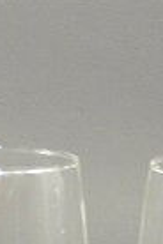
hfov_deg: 5.3
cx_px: 96
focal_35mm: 257
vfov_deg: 7.6
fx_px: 1745
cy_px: 533
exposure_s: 1/30
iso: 200
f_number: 4.2
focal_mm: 6.9
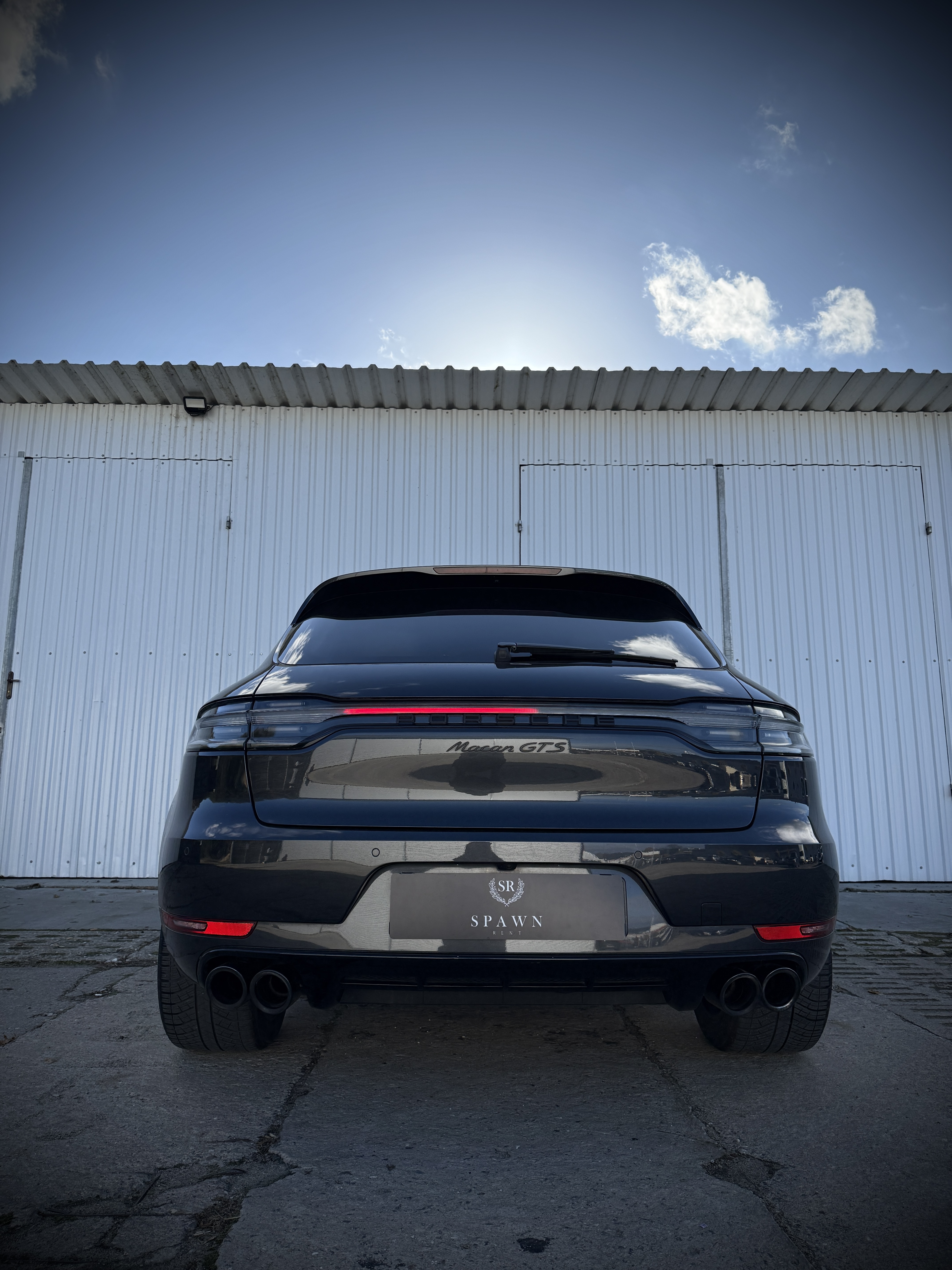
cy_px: 635
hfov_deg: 56.8
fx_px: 880
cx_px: 476
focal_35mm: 24
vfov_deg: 71.6
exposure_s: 1/6173
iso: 125
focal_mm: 6.76
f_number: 1.78
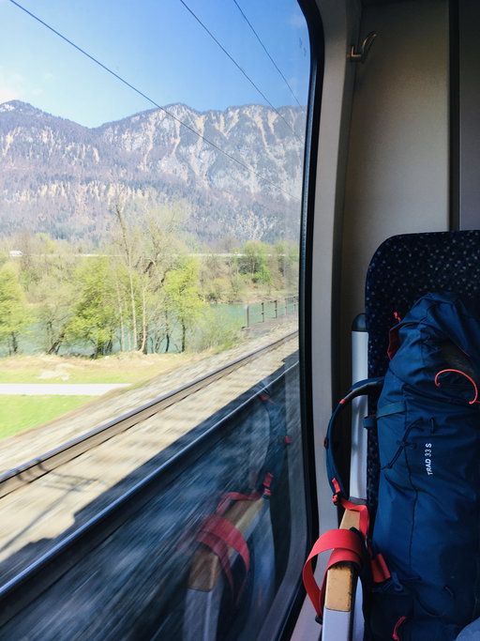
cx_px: 240
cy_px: 320
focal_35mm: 29
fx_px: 536
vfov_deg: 61.7
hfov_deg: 48.2
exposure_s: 1/130
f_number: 2.2
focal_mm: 4.15
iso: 25
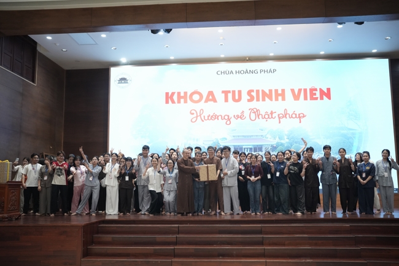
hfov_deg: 54.4
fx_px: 388
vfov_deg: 37.8
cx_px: 200
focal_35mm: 35
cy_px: 133
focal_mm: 35
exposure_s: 1/500
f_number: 2
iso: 3200
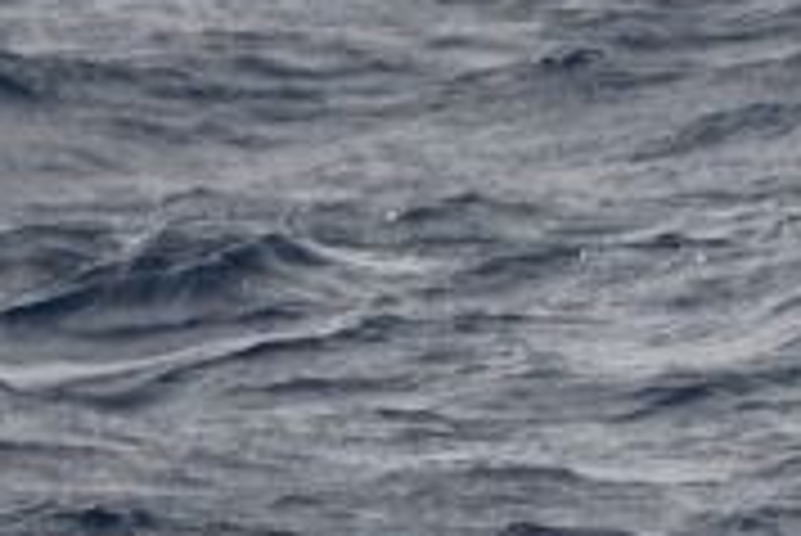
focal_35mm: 2694
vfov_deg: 0.5
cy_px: 579
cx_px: 994
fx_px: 59989
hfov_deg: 0.8
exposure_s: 1/8000
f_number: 6.3
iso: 1000
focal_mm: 600
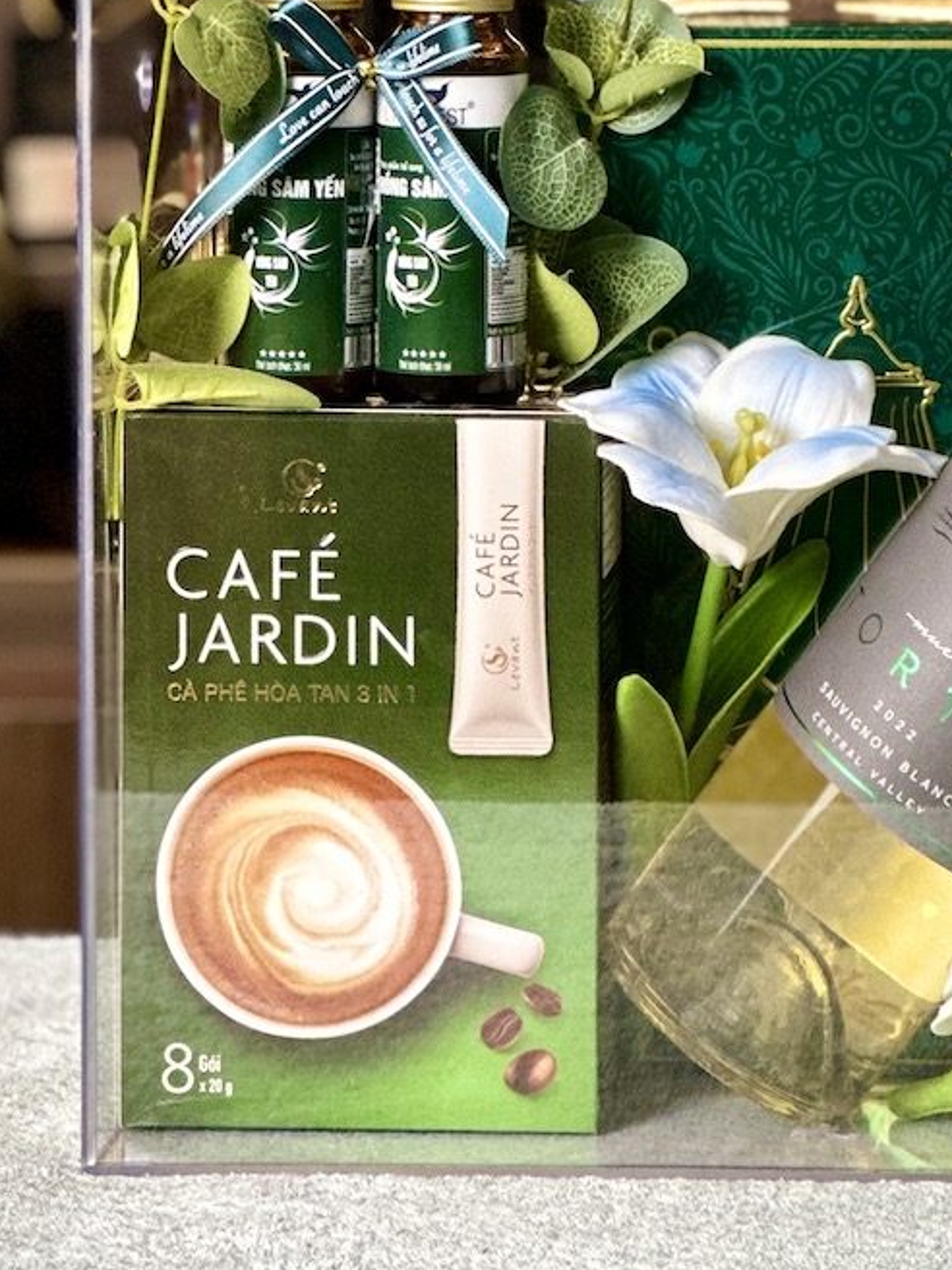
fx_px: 6197
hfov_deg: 8.7
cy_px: 37
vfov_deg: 11.6
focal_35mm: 169
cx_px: 878
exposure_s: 1/33
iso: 250
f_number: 2.8
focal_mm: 9
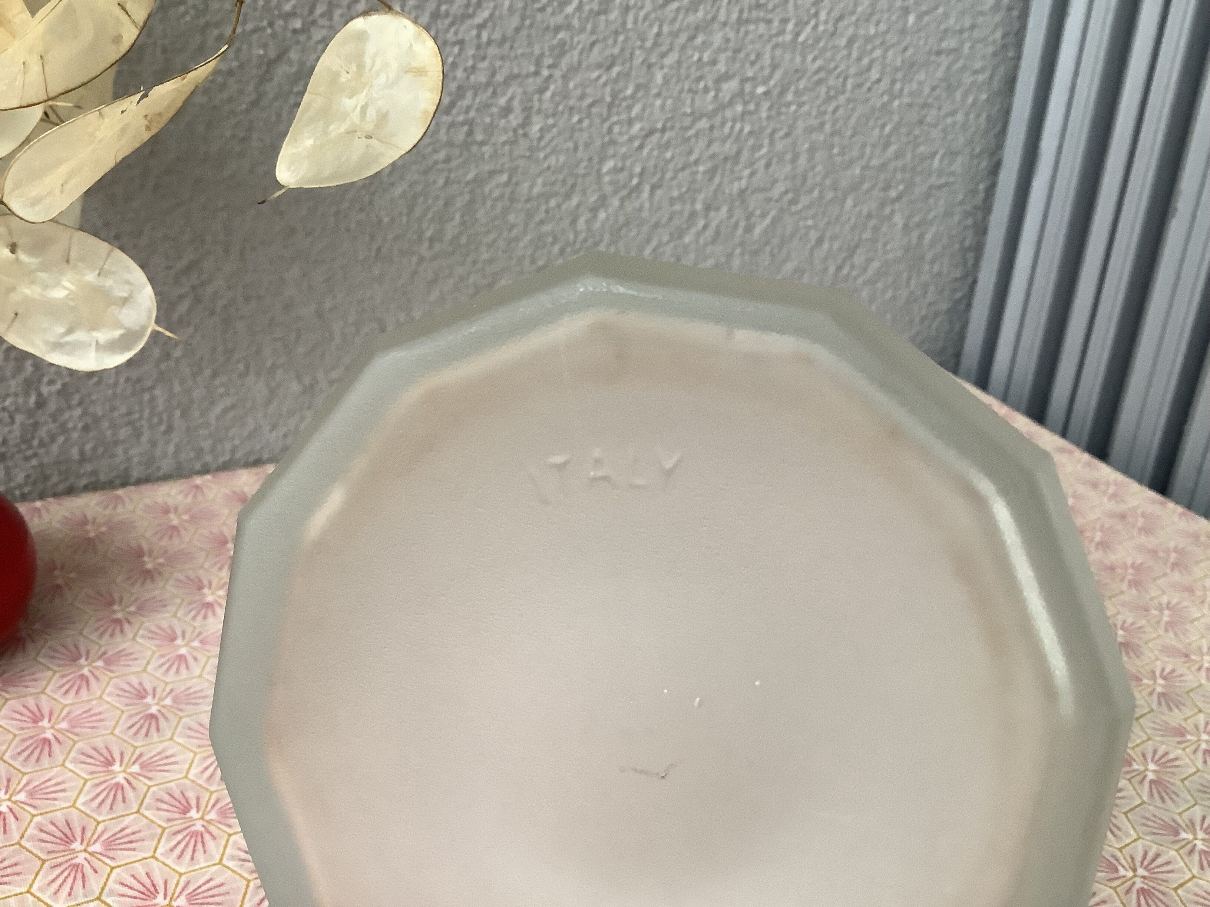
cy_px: 454
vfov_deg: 45.4
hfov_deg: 58.4
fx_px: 1084
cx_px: 605
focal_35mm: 31
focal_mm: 3.3
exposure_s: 1/60
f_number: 2.4
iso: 160
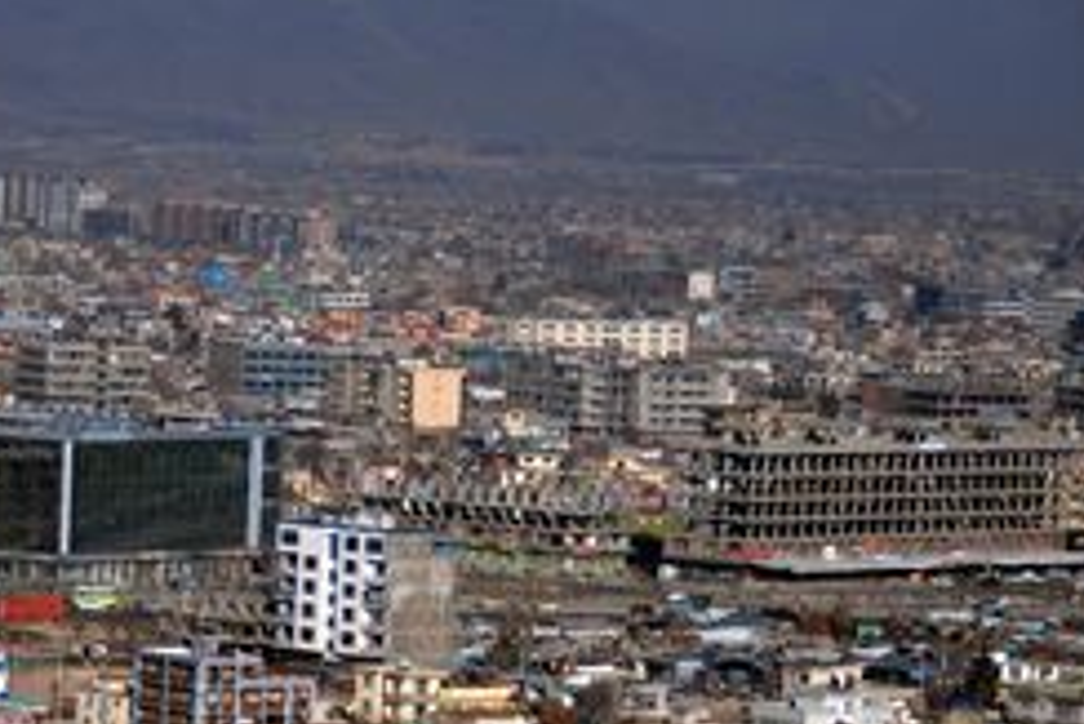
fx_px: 7381
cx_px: 280
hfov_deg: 8.4
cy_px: 540
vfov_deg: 5.6
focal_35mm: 245
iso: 100
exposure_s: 1/1250
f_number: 5.3
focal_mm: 90
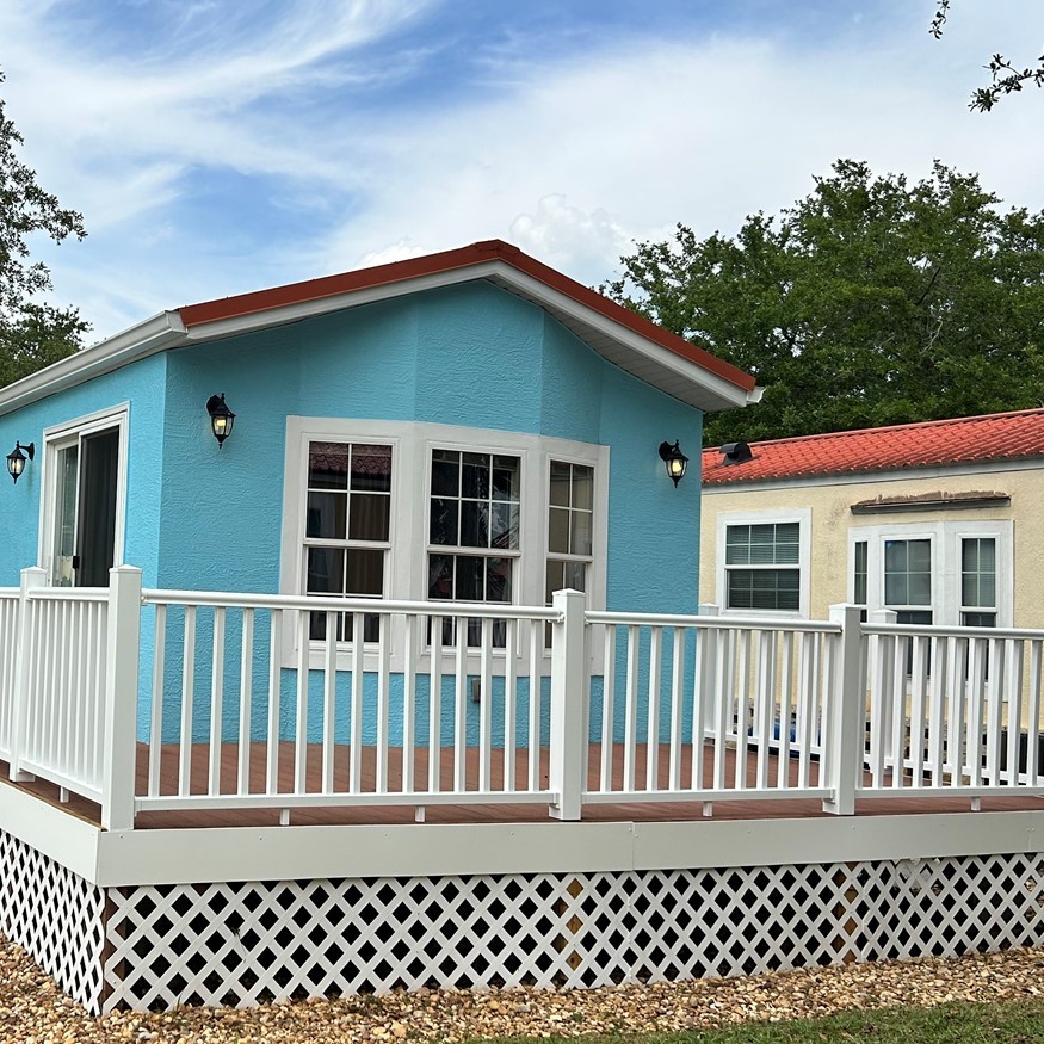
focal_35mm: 42
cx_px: 240
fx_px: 1433
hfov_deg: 38.8
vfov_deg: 40.0
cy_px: 526
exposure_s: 1/4115
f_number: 1.5
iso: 50
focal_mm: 5.7
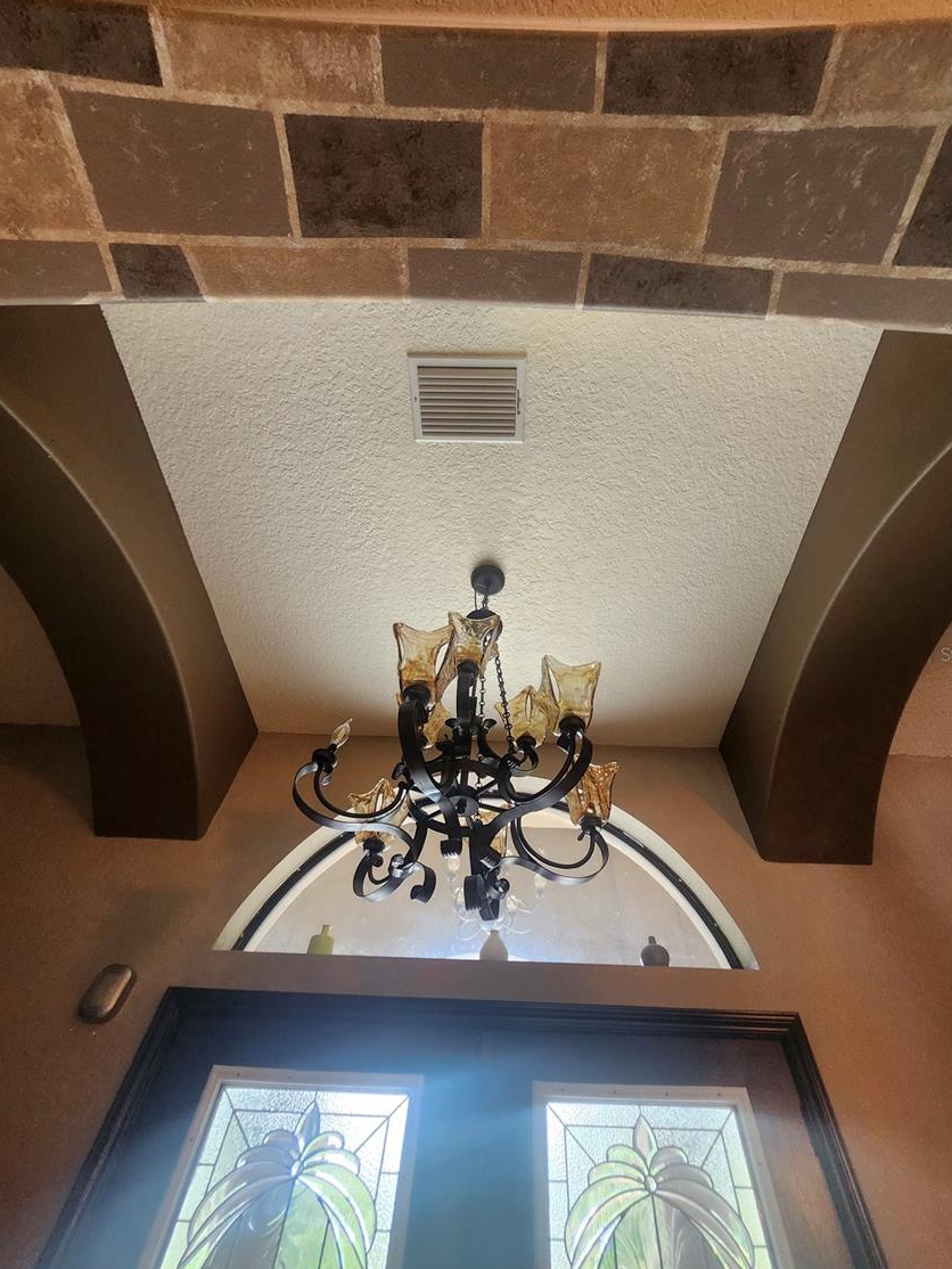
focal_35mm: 14
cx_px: 509
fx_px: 513
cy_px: 654
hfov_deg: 85.6
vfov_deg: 102.0
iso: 320
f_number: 2.2
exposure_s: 1/60
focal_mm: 1.74
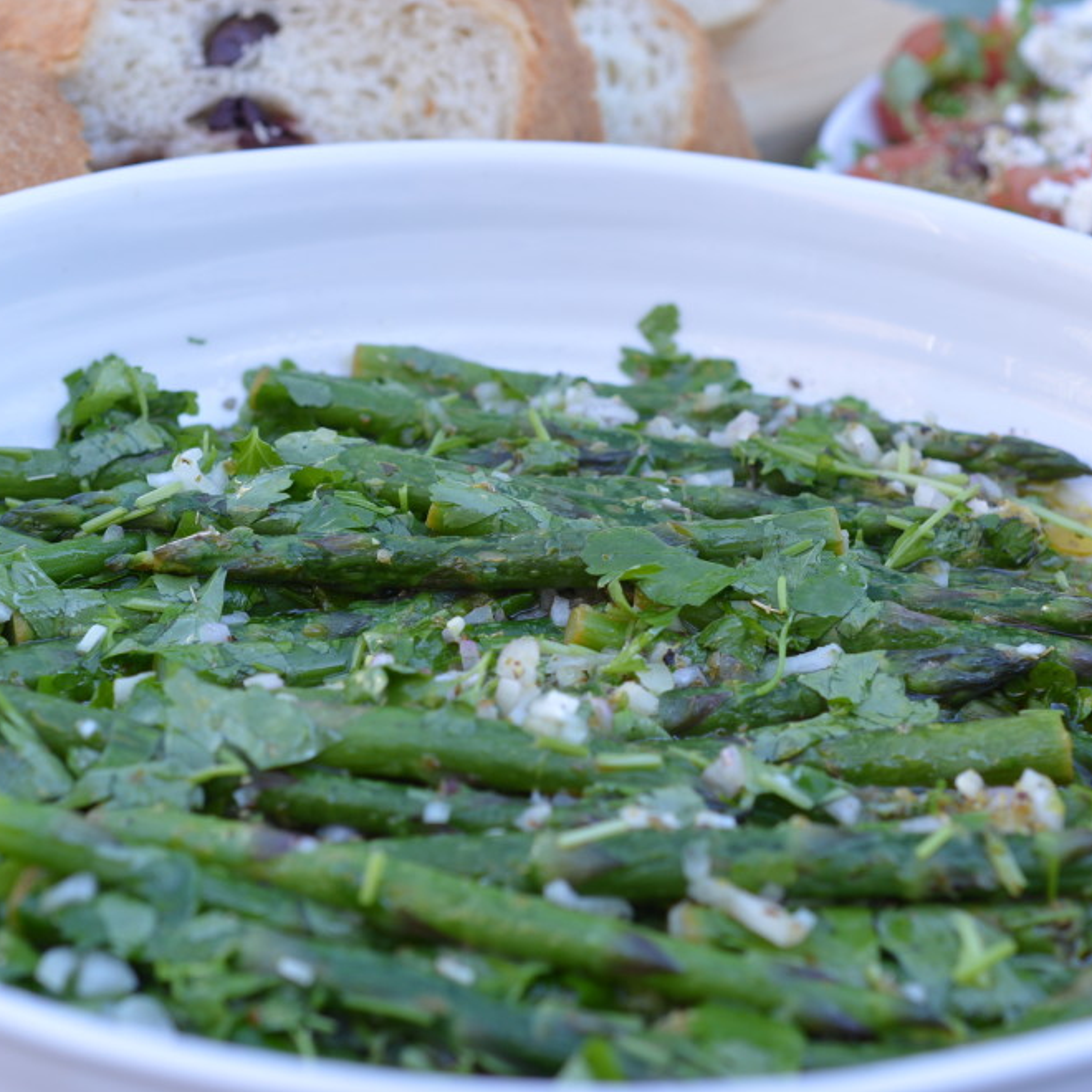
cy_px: 561
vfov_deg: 21.9
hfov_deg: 21.9
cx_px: 534
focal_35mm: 79
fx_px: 2820
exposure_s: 1/125
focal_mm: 40
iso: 200
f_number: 5.6
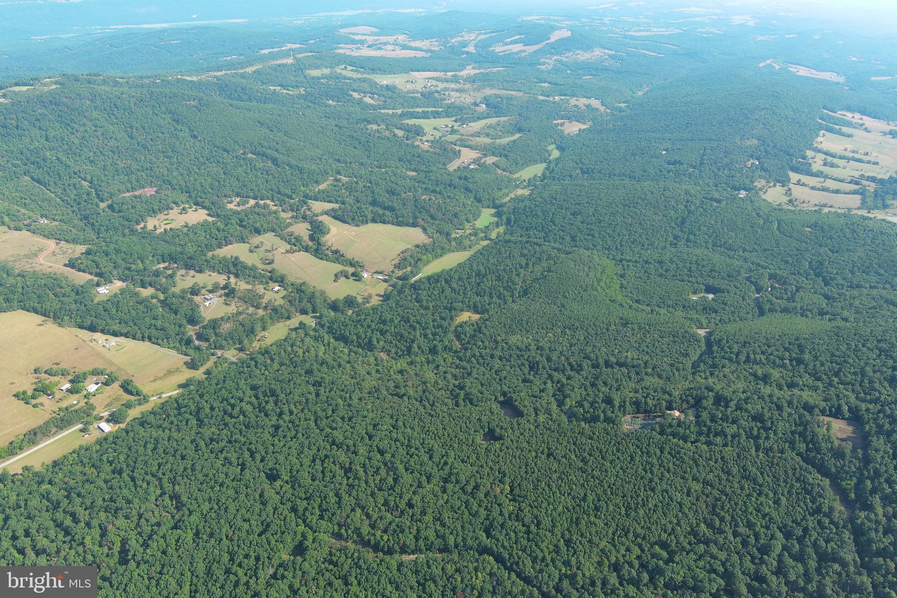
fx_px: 722
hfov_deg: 63.7
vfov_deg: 45.0
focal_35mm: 29
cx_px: 448
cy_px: 299
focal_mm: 10.57
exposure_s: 1/517
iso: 100
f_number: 2.8
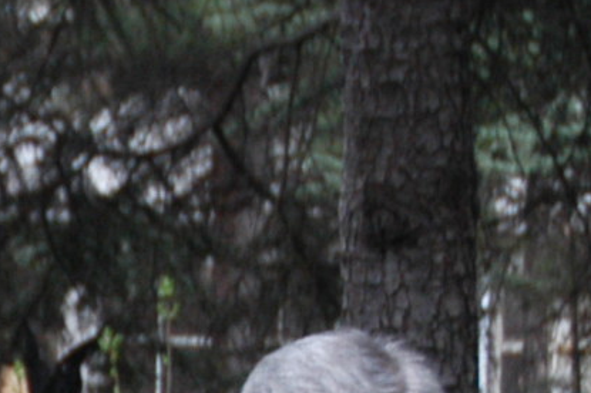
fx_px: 5177
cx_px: -393
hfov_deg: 6.4
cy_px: 806
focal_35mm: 316
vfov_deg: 4.3
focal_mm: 29
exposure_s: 1/60
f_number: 4
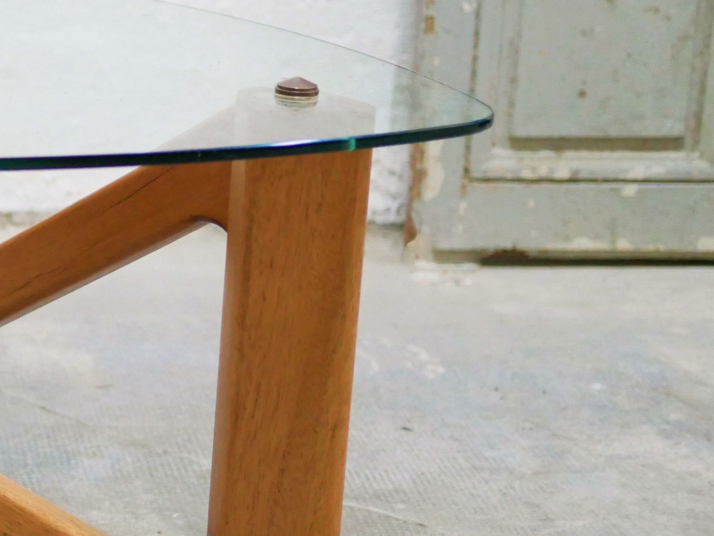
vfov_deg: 13.8
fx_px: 2208
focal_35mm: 107
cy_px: 217
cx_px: -165
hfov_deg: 17.4
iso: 1600
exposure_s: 1/60
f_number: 1.7
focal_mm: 20
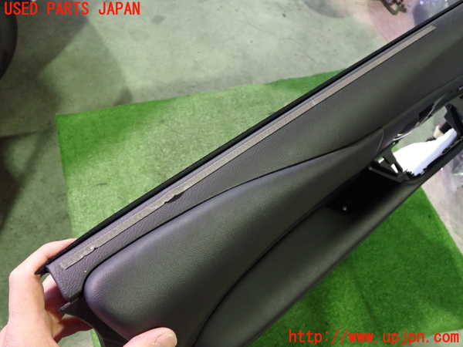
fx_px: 401
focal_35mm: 30
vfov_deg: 46.8
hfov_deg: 60.0
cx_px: 232
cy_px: 174
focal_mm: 5.4
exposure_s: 1/25
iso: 800
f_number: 2.3
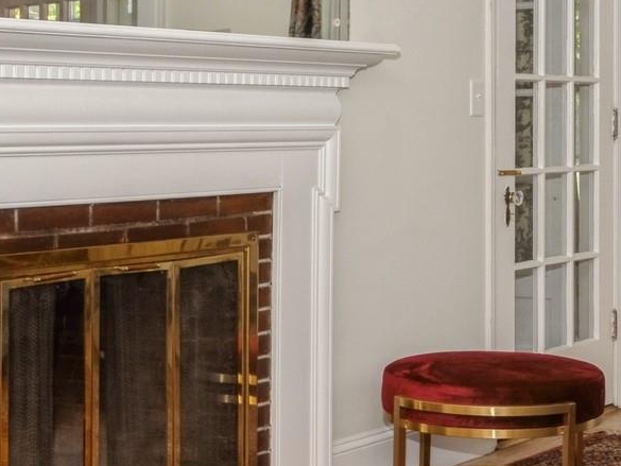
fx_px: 1471
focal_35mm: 82
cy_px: 175
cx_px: 521
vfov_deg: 18.0
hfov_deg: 23.4
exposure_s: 1/60
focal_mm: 15
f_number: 8
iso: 200
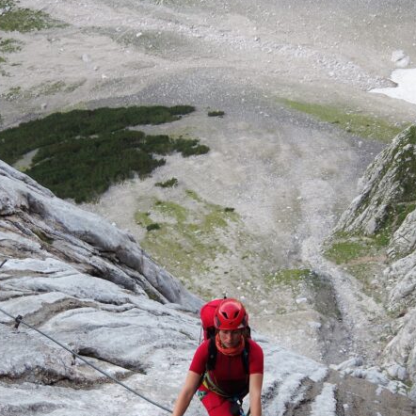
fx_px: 721
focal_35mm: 53
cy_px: 252
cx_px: 185
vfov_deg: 32.1
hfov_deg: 32.2
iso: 400
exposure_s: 1/500
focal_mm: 18
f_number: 3.5
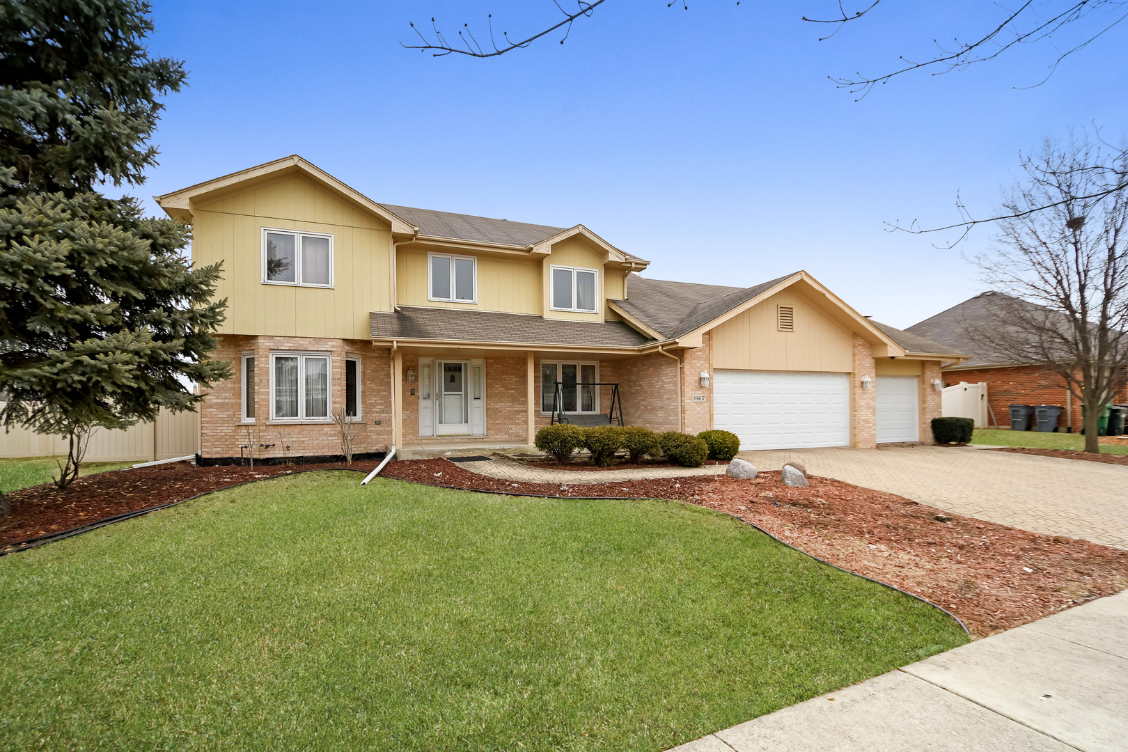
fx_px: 501
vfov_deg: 73.7
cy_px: 376
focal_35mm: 16
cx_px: 564
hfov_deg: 96.7
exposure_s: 1/800
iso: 200
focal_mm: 11
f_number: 4
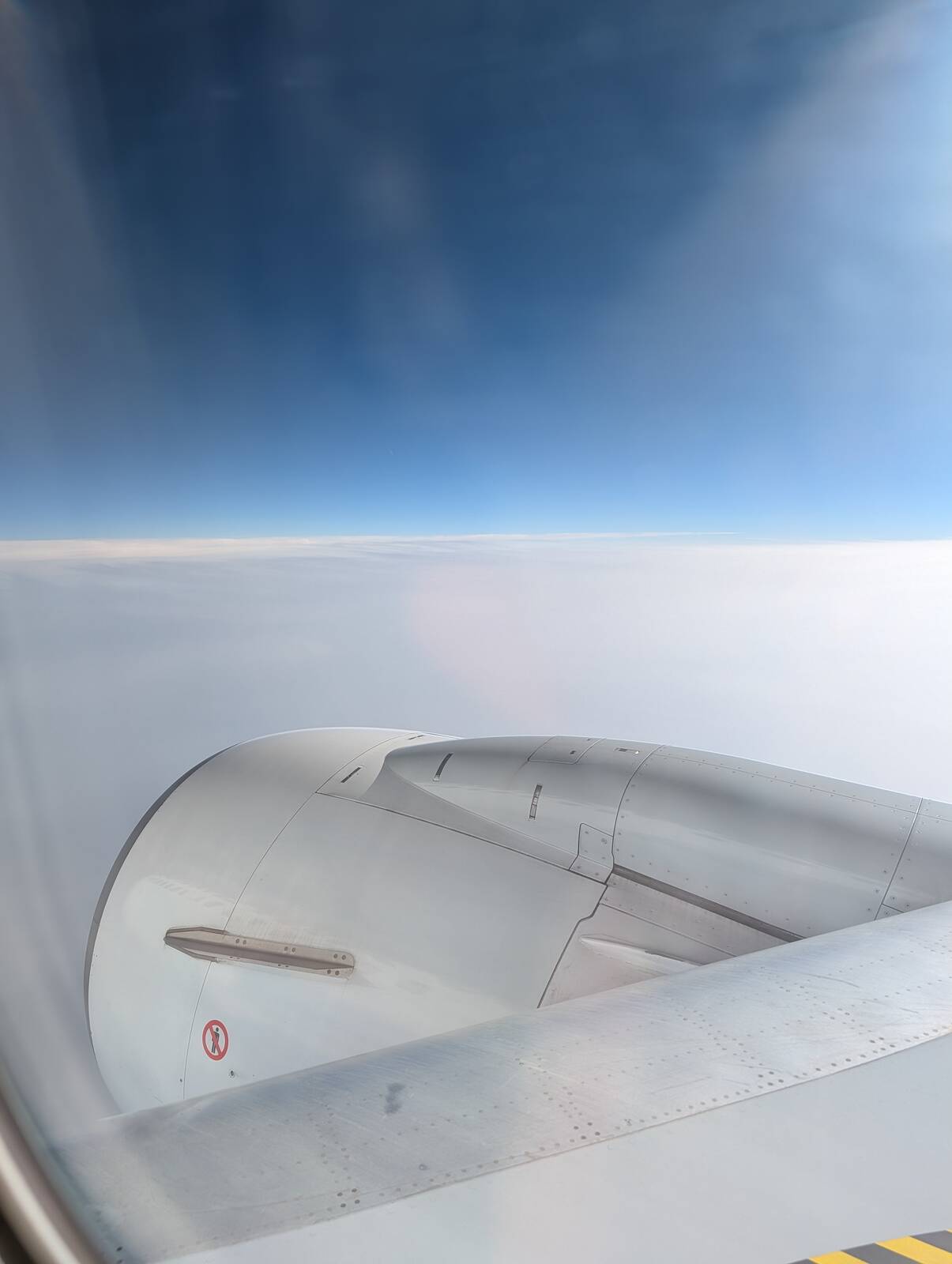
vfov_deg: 71.5
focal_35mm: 24
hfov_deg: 56.9
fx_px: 878
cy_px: 632
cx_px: 476
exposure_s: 1/1127
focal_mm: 6.9
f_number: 1.68
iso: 21
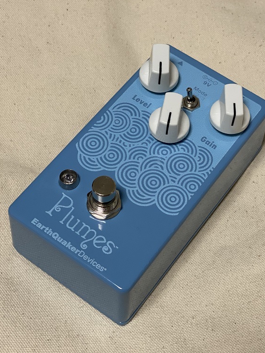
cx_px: 150
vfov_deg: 27.8
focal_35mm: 70
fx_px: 714
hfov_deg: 21.0
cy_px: 177
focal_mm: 6
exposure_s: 1/100
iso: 160
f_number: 2
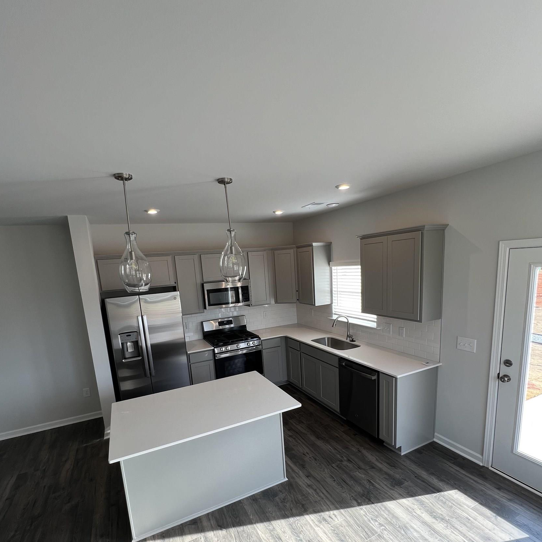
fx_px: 283
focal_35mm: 16
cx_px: 260
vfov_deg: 86.6
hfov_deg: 87.4
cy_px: 319
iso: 40
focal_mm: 1.57
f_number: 1.8
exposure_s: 1/120
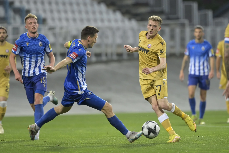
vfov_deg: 3.6
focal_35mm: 380
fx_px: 2417
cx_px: 114
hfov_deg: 5.4
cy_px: 76
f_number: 4
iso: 5000
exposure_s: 1/1250
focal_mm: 380
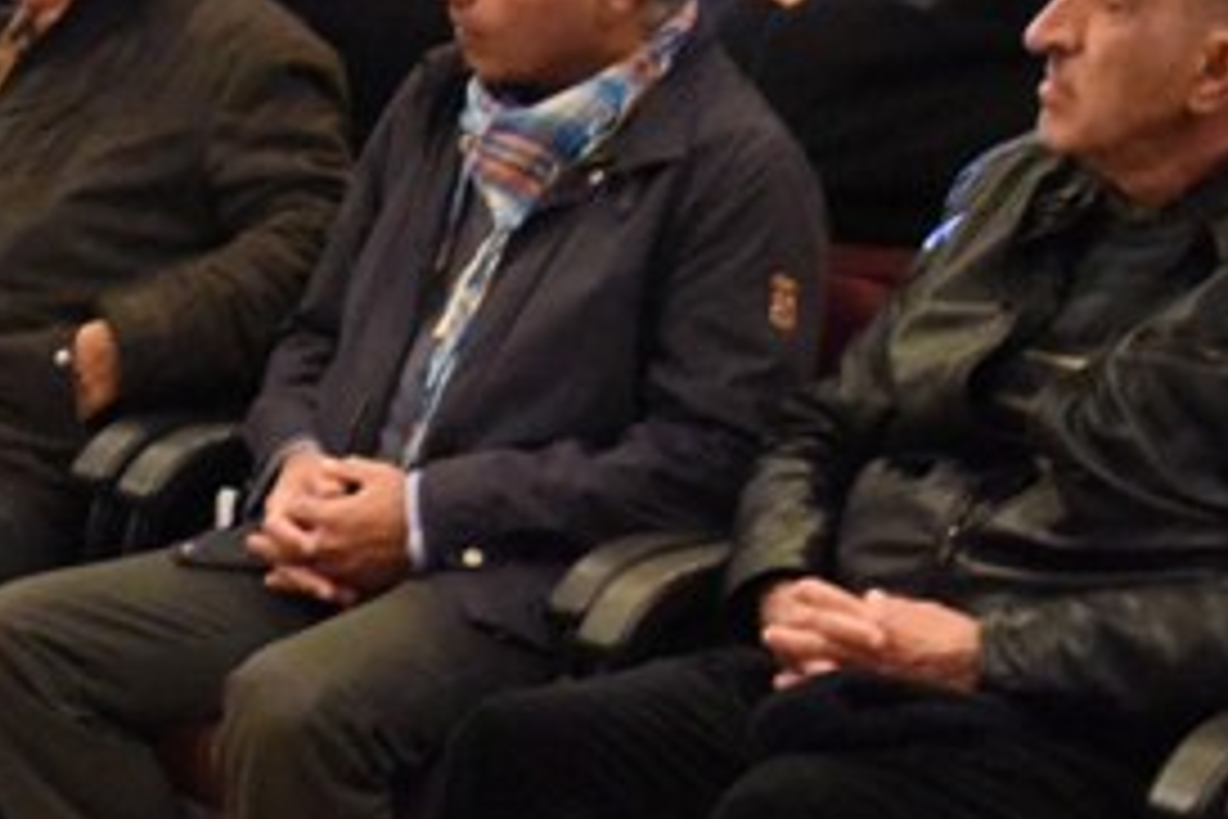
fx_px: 5116
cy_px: 880
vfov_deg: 9.1
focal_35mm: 150
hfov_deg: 13.1
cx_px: -454
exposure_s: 1/80
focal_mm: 40
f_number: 4.5
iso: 12800
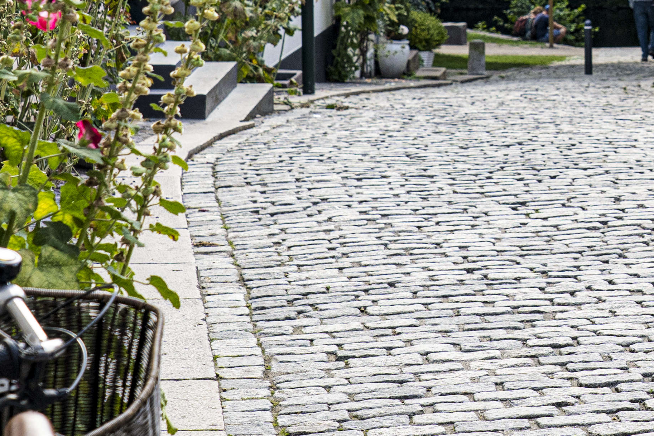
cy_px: -186
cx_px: 807
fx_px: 3342
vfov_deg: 7.4
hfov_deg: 11.0
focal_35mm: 184
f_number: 5.6
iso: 500
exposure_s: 1/400
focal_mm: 56
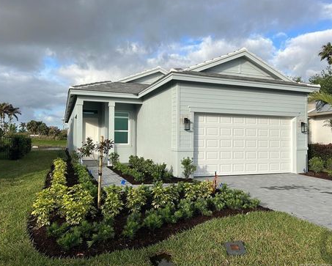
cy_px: 132
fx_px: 275
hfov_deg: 62.1
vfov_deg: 51.6
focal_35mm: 28
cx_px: 175
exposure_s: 1/3165
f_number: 1.5
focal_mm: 5.7
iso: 50
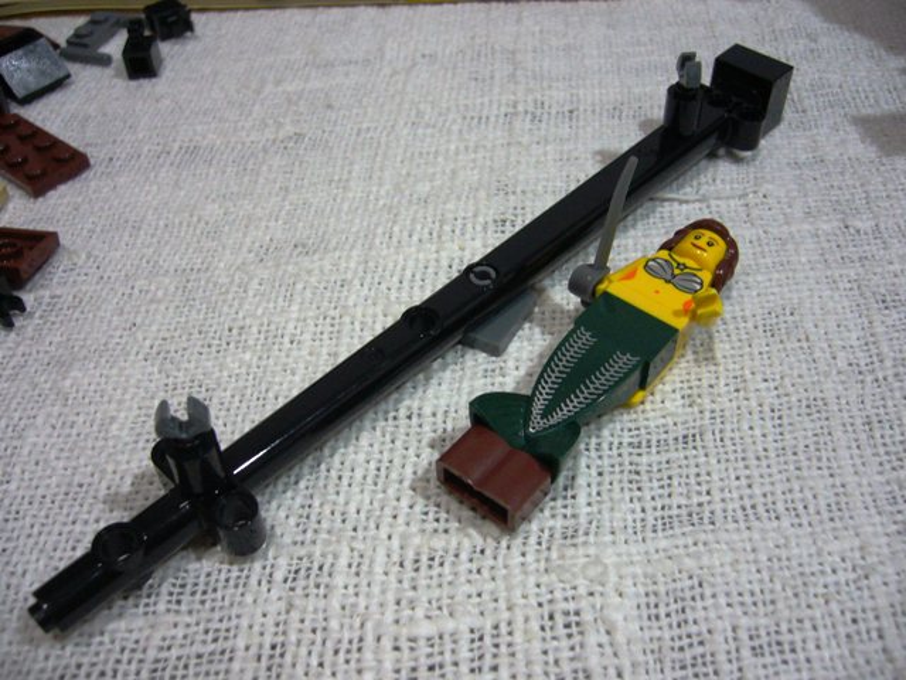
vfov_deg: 40.7
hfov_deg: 52.6
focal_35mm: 35
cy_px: 340
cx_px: 453
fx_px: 916
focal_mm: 5.8
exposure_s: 1/10
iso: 200
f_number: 2.8
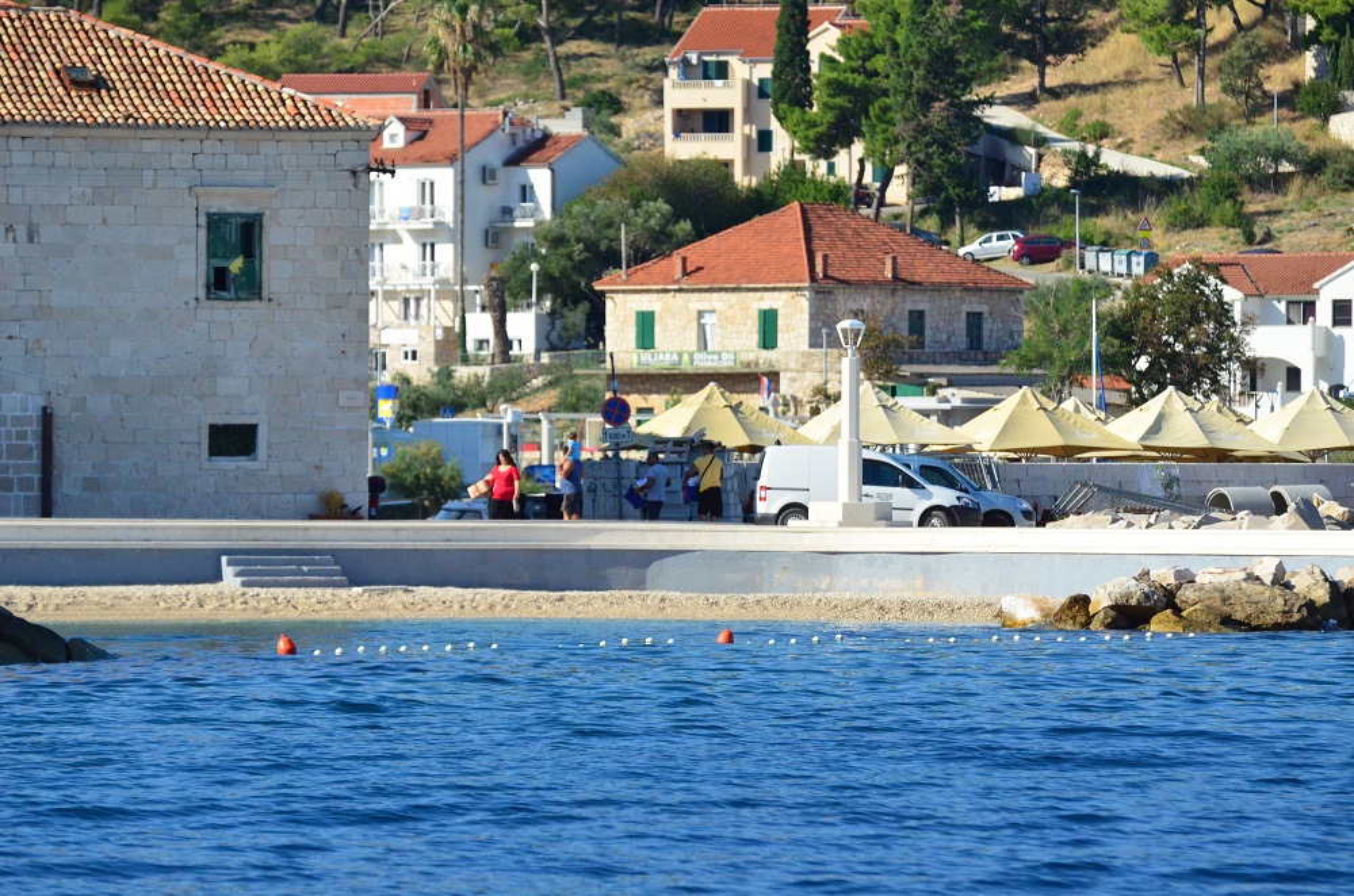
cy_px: 448
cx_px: 677
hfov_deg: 7.1
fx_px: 10977
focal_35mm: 292
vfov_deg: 4.7
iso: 1600
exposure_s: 1/8000
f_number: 5.6
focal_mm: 195
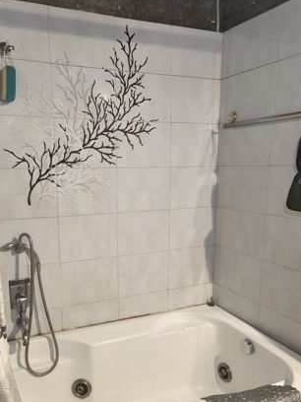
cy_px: 227
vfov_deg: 59.8
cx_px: 125
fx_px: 348
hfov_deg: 46.6
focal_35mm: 30
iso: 800
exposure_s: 1/33.3
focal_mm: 5.35
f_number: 1.7
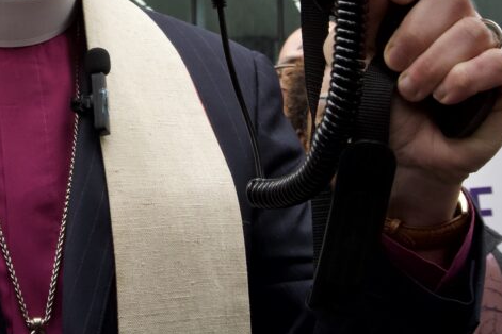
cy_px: -30
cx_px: 109
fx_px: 1171
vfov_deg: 15.8
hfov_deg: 23.9
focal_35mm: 84
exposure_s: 1/200
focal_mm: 22
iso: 2000
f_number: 8
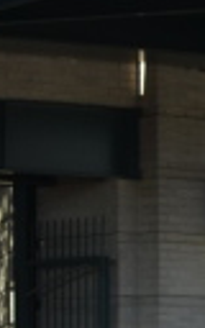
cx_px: -468
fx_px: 2378
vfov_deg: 7.9
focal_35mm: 266
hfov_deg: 4.7
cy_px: 205
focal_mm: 28
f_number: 8
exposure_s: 1/250
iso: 200
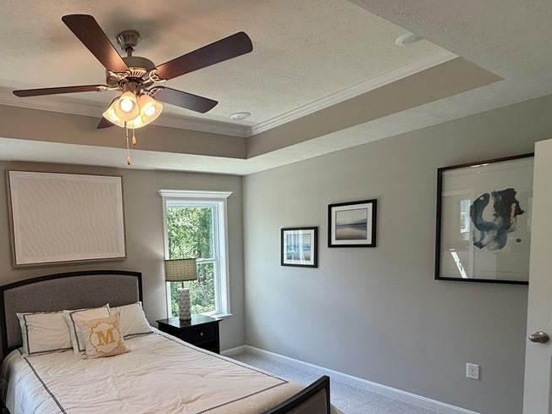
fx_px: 351
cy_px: 273
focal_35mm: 22
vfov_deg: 59.8
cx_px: 128
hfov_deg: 70.4
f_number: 2.2
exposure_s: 1/120
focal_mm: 2.22
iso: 64
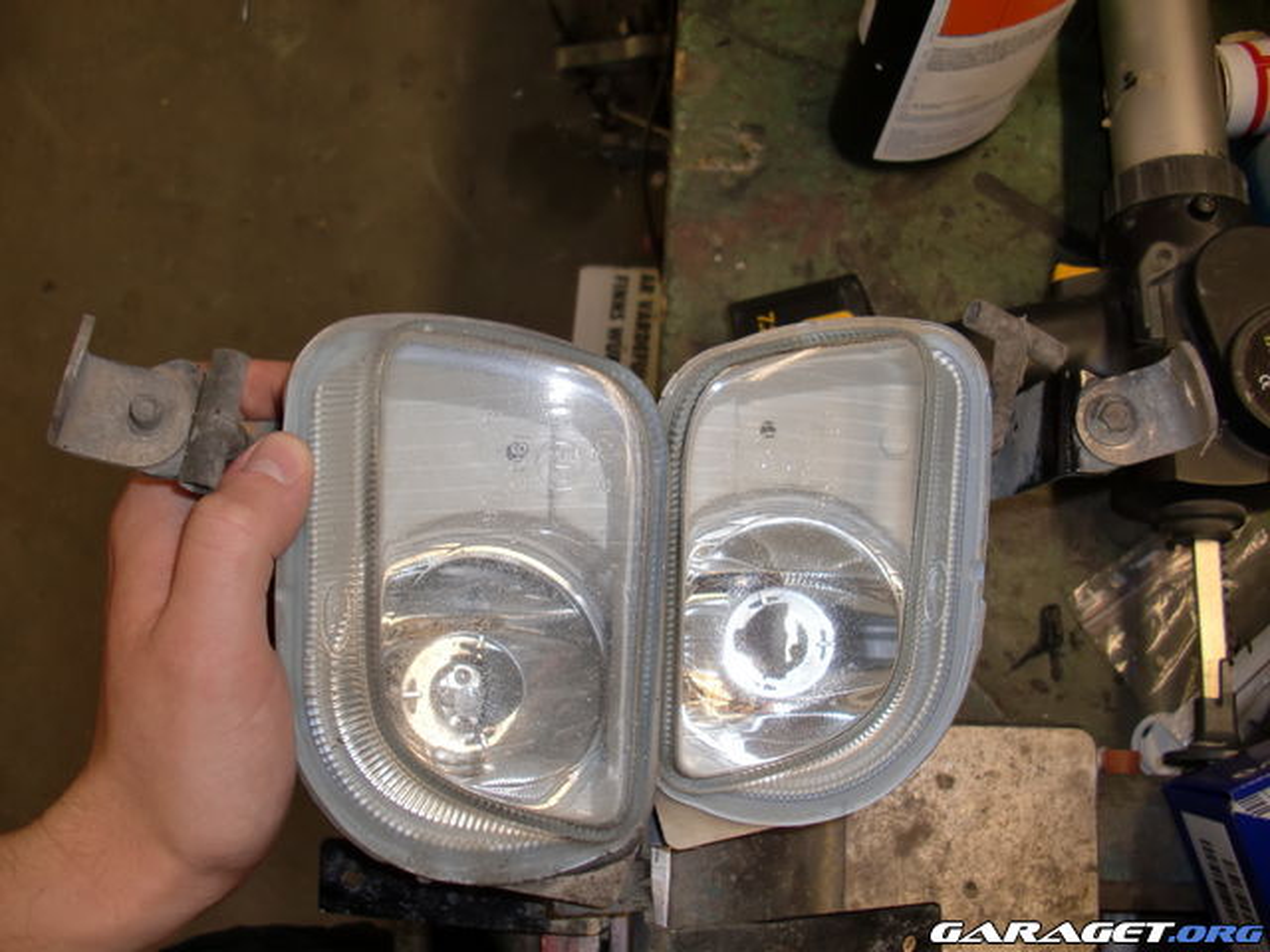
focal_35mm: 36
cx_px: 635
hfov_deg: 51.4
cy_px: 476
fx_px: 1321
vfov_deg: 39.7
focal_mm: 6.3
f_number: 2.8
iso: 64
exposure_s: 1/60
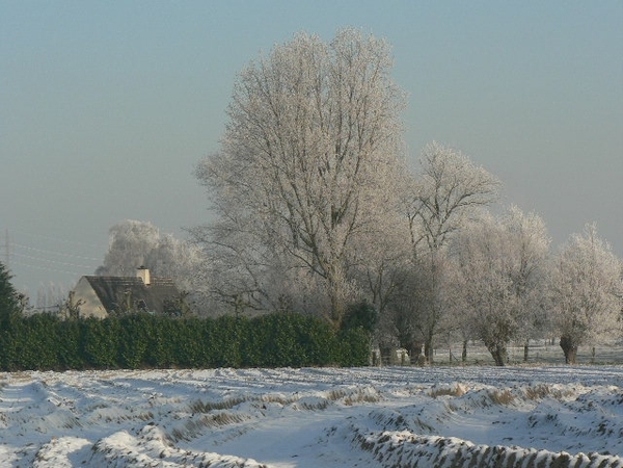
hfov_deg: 13.1
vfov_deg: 9.8
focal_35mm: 151
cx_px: 312
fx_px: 2718
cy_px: 234
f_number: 5
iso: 80
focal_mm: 25.1
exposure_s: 1/400
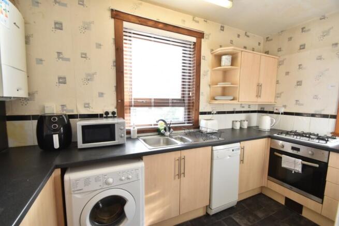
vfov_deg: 77.4
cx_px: 170
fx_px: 141
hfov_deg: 100.4
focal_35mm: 15
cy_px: 113
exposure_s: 1/15
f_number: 5
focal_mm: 10
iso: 140
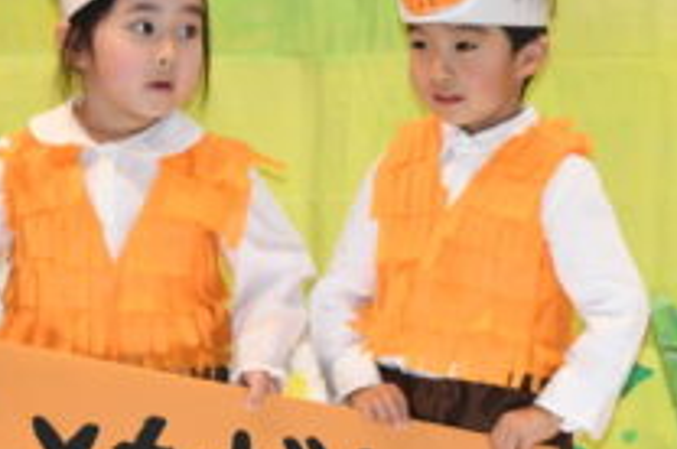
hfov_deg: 4.1
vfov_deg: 2.7
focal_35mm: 505
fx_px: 9482
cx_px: 304
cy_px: 304
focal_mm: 105
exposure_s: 1/250
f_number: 5.6
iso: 2000
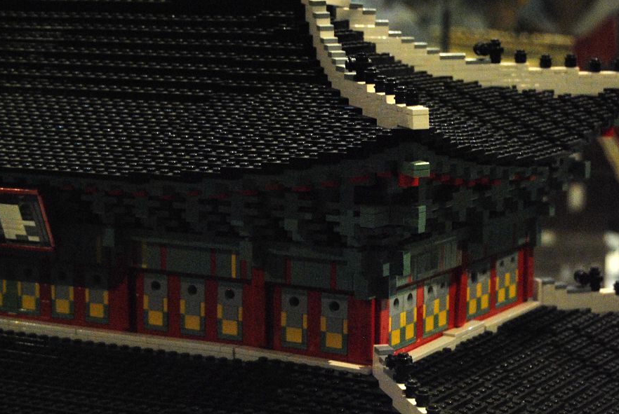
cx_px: 302
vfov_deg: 12.6
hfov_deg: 18.8
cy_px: 227
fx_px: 1871
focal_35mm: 109
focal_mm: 55
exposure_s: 1/25
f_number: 5.6
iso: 800
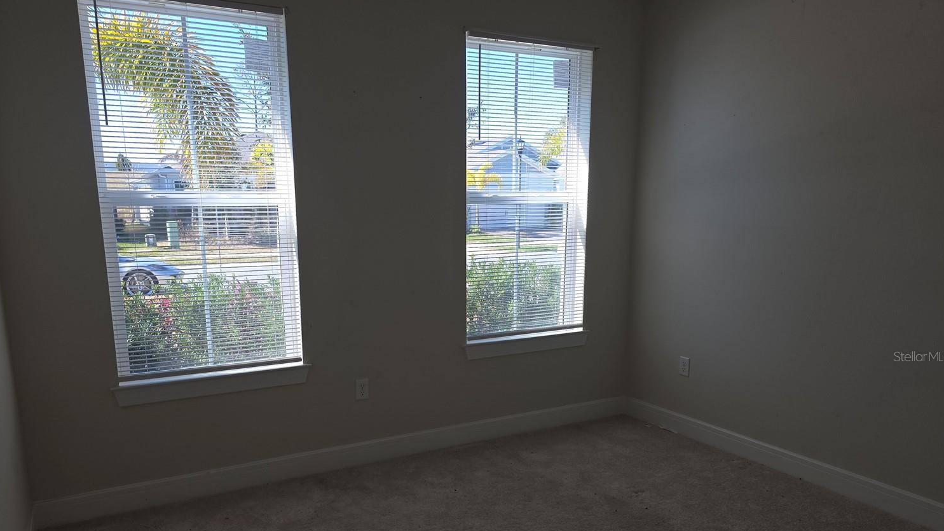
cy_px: 356
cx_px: 445
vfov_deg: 42.3
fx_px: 676
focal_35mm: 27
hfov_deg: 69.8
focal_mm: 6.3
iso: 12
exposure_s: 1/120
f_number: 1.7
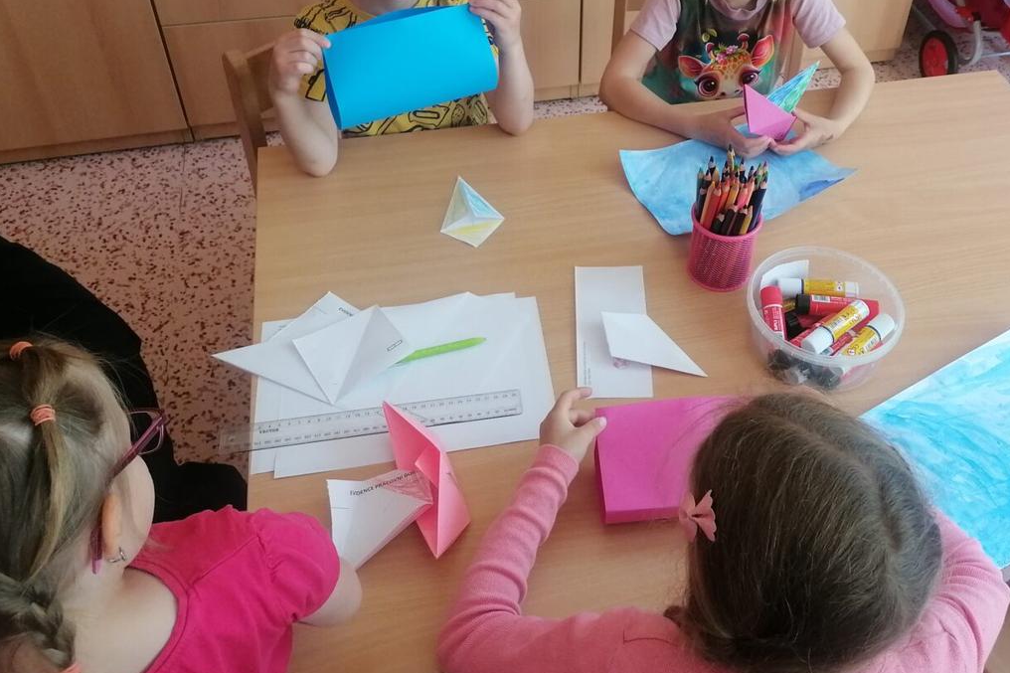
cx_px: 644
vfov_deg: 35.4
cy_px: 193
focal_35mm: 37
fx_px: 1038
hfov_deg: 51.2
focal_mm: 4.75
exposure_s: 1/100
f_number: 1.8
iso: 200
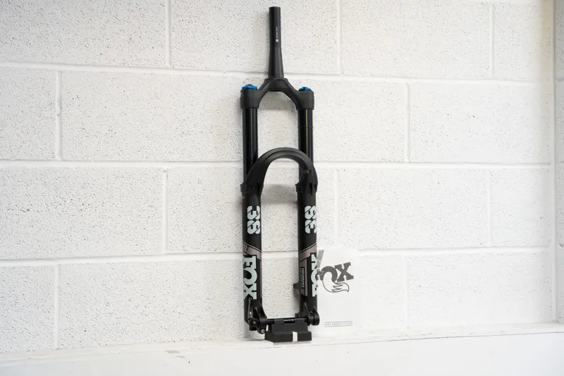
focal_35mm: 63
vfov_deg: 21.6
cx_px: 282
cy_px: 188
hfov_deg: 31.9
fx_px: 987
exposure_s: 1/50
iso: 1000
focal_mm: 63
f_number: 5
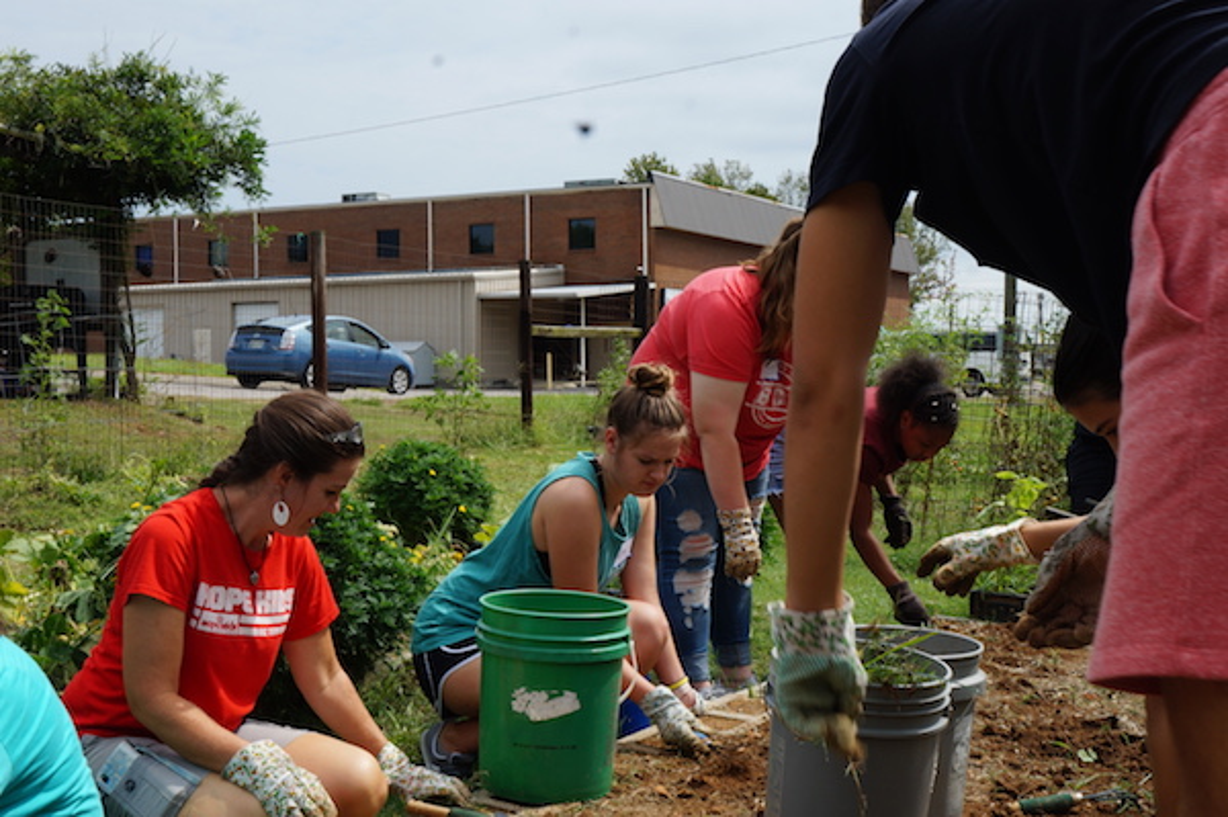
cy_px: 408
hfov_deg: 46.4
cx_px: 614
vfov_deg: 31.8
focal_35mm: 42
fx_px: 1431
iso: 125
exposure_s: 1/125
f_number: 16
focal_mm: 28
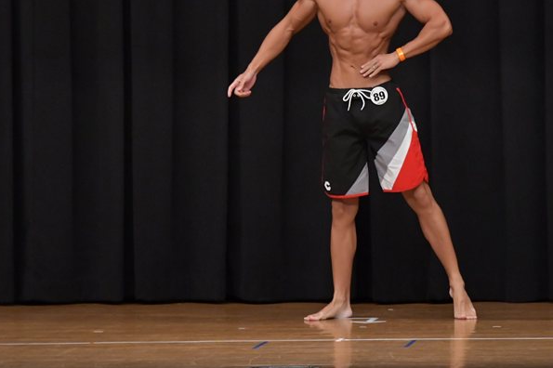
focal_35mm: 332
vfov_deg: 4.1
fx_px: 5097
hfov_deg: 6.2
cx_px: 337
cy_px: 135
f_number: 5.6
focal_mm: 170
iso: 6400
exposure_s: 1/400
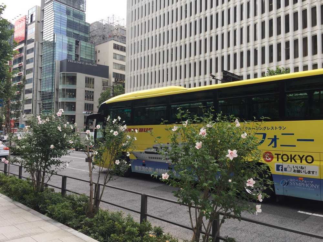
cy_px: 121
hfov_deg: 61.7
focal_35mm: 29
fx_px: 271
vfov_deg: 48.2
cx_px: 162
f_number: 2.2
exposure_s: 1/599
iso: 32
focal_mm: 4.15
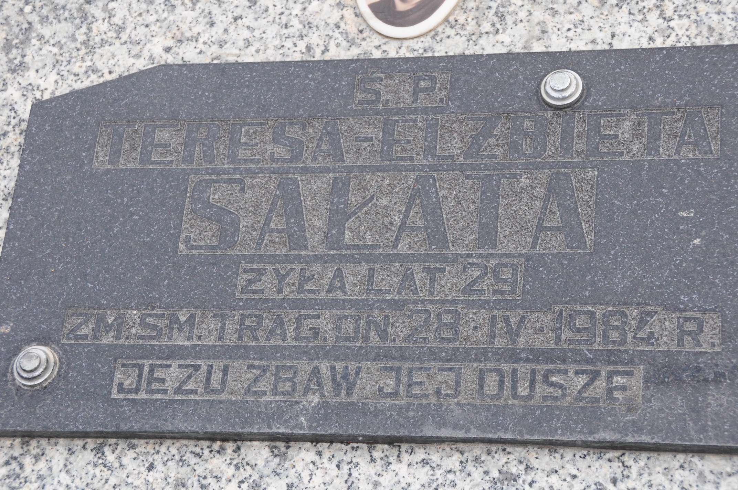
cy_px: 245
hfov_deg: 26.0
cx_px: 369
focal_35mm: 78
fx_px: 1597
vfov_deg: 17.4
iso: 500
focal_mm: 52
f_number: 7.1
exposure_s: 1/320
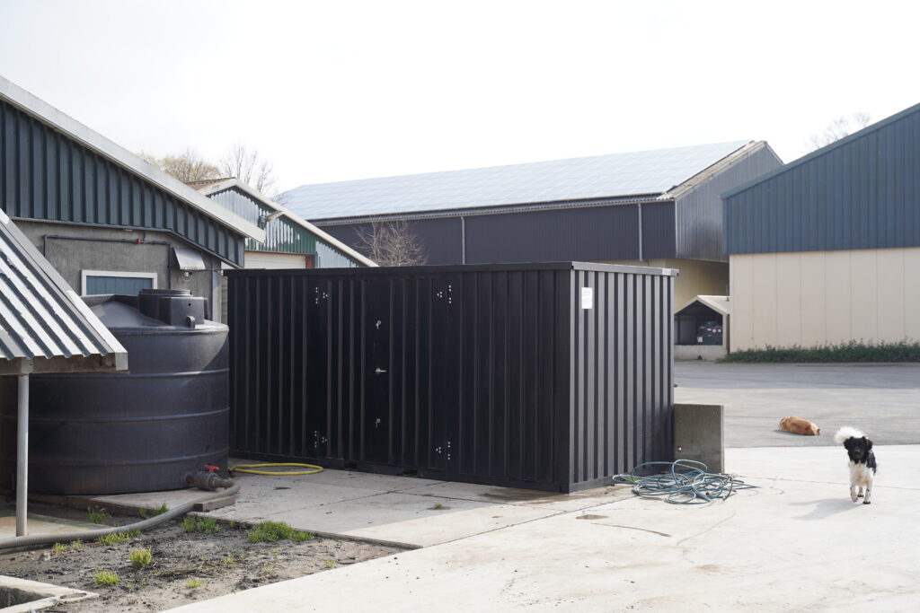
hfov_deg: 41.9
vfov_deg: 28.7
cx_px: 460
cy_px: 306
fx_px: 1201
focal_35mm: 47
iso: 100
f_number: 4.5
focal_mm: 47
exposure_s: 1/320
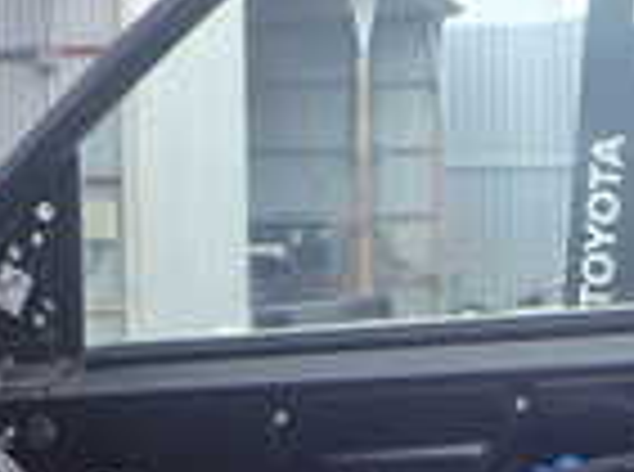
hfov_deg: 15.3
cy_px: 423
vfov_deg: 11.5
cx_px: 571
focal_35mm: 128
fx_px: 2338
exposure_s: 1/320
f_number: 3.2
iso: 100
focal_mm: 5.4
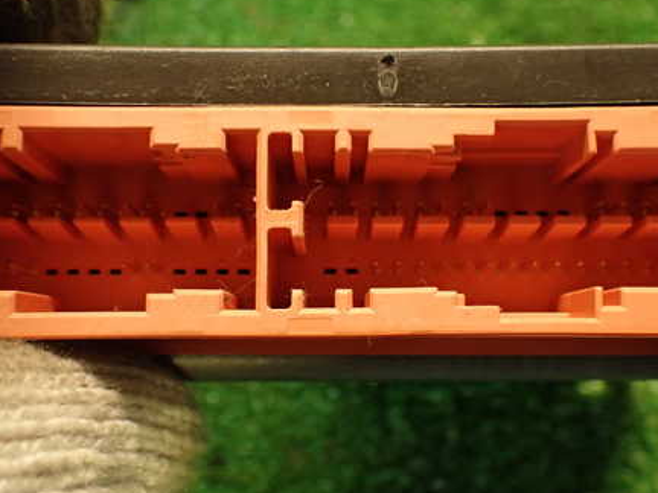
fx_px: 950
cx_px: 323
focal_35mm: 50
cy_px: 222
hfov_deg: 38.2
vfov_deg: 29.1
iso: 500
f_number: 2.5
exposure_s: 1/40
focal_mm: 6.37
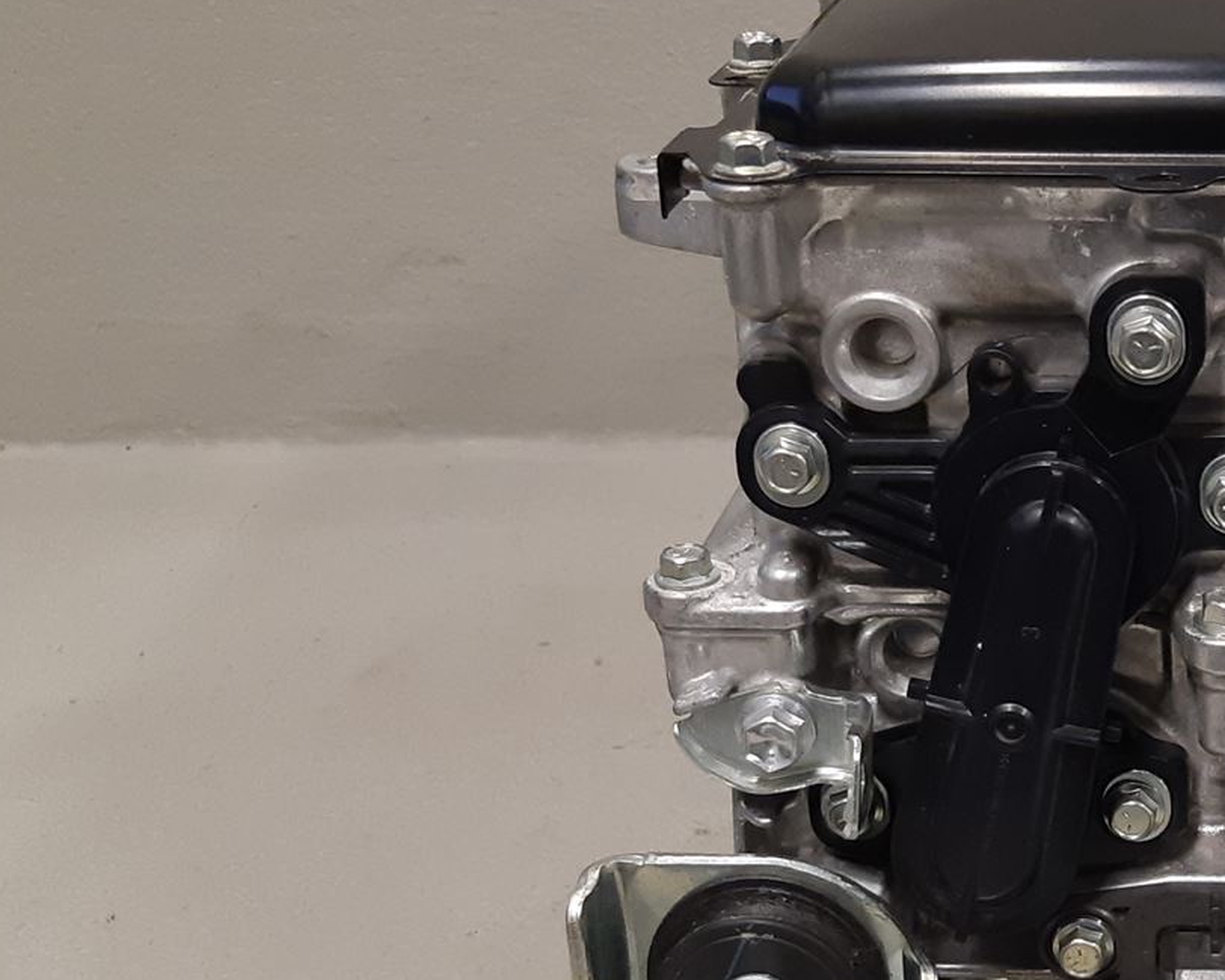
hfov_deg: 27.7
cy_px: 728
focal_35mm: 64
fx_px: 2321
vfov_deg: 23.6
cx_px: 1240
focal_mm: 3.93
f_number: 1.7
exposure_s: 1/50
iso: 200
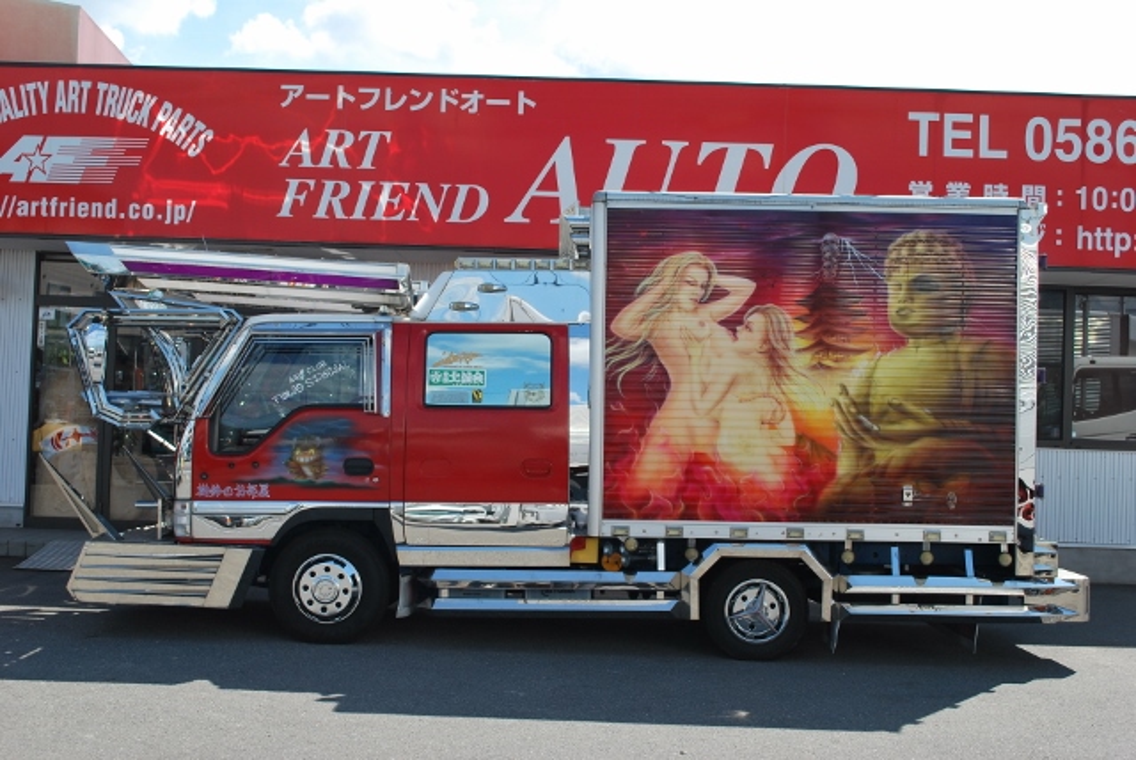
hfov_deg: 43.6
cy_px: 380
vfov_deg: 29.9
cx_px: 568
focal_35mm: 45
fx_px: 1421
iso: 100
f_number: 7.1
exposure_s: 1/200
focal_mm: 30
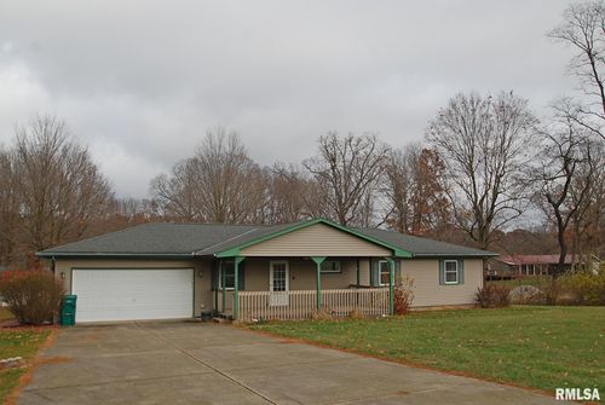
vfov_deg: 43.7
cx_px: 302
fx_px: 505
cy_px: 202
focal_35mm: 30
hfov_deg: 61.9
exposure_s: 1/160
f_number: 6.3
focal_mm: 20
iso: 100
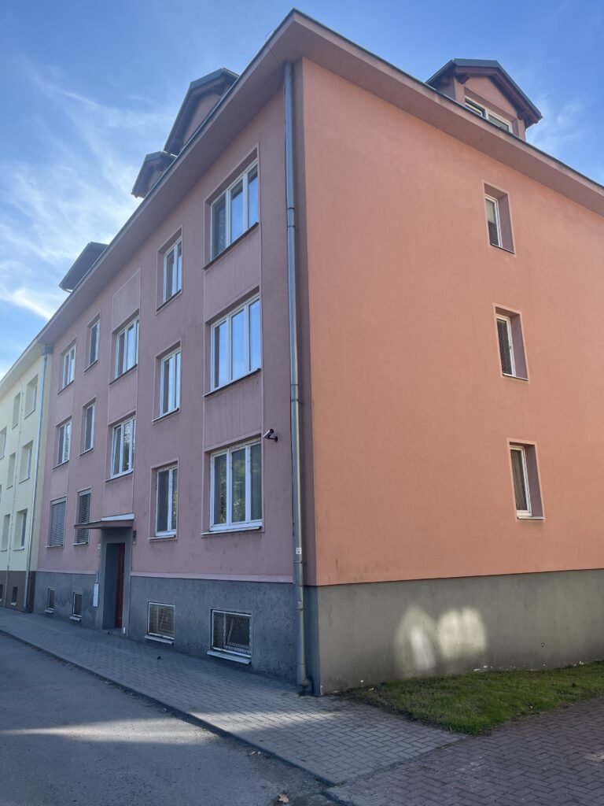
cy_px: 403
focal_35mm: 26
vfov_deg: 67.3
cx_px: 302
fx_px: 605
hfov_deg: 53.1
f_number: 1.6
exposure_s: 1/943
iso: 50
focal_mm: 5.1
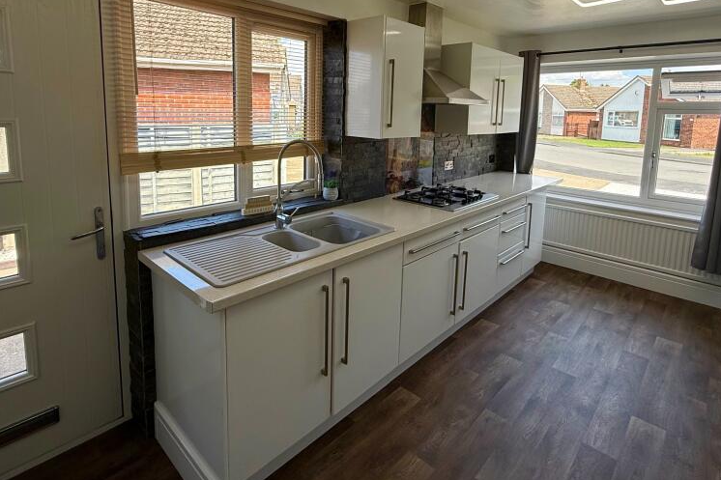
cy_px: 160
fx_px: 400
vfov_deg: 60.5
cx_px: 370
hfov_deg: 84.0
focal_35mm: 20
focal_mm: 2.22
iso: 64
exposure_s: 1/347
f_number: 2.2
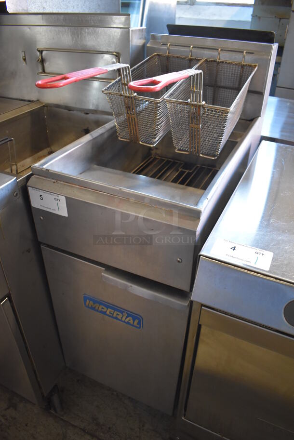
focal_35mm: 27
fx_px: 330
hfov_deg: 48.0
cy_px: 220
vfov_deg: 67.3
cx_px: 147
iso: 2000
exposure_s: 1/125
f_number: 3.5
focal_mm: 18
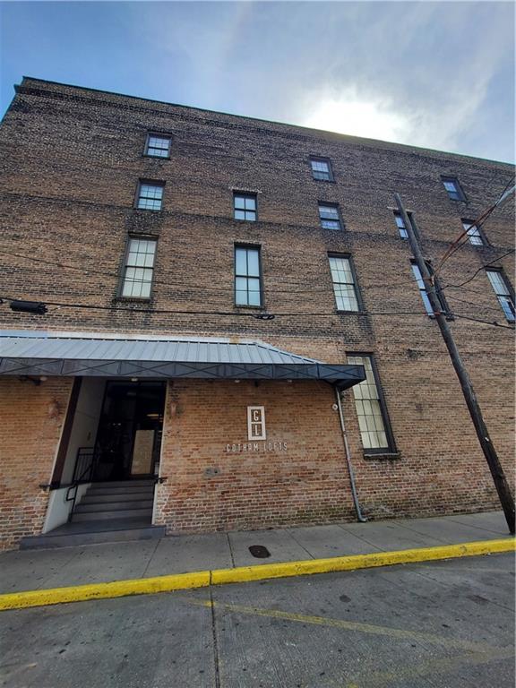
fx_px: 258
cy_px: 344
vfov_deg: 106.2
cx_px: 258
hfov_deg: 89.9
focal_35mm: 13
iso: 50
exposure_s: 1/836
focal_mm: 1.8
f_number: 2.2
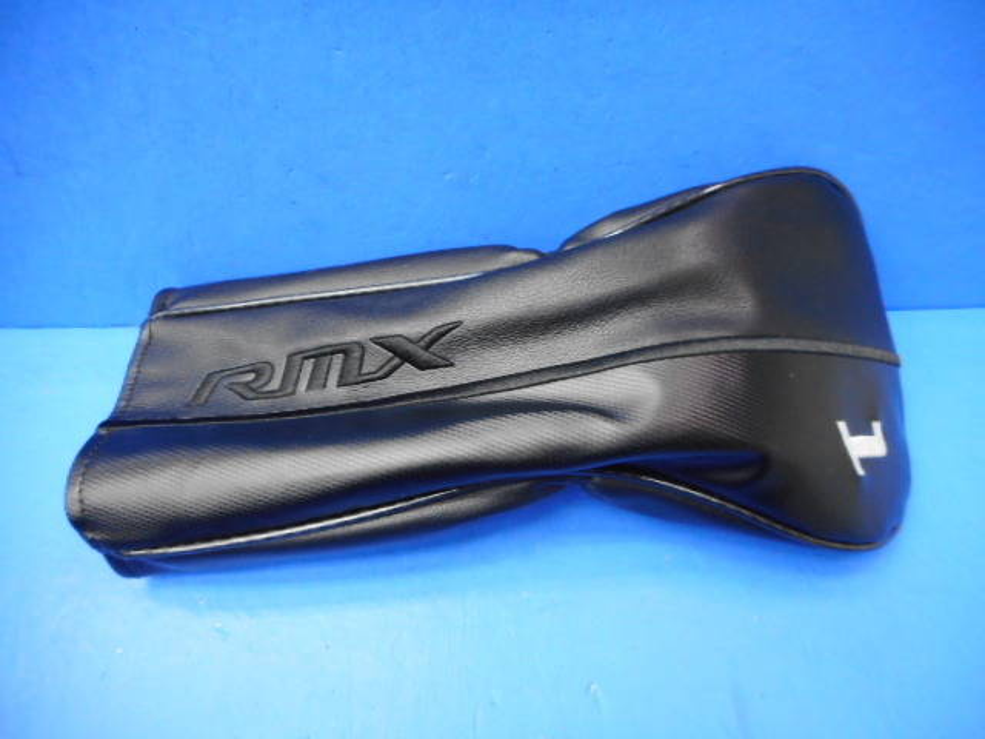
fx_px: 711
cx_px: 492
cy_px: 370
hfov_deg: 69.4
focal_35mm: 25
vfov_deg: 54.9
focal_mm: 4.5
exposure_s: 1/30
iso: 320
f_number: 3.7
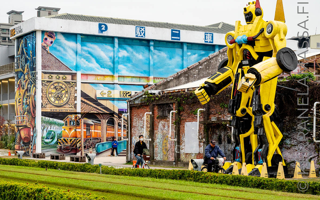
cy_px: 97
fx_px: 628
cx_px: 160
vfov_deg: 18.1
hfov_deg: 28.6
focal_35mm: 72
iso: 1600
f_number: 8
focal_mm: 70
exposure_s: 1/100
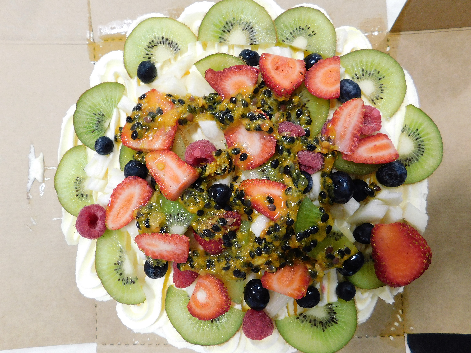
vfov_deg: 58.9
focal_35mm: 23
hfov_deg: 73.9
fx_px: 313
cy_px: 176
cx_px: 236
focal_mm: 4
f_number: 3
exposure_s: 1/30
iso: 220
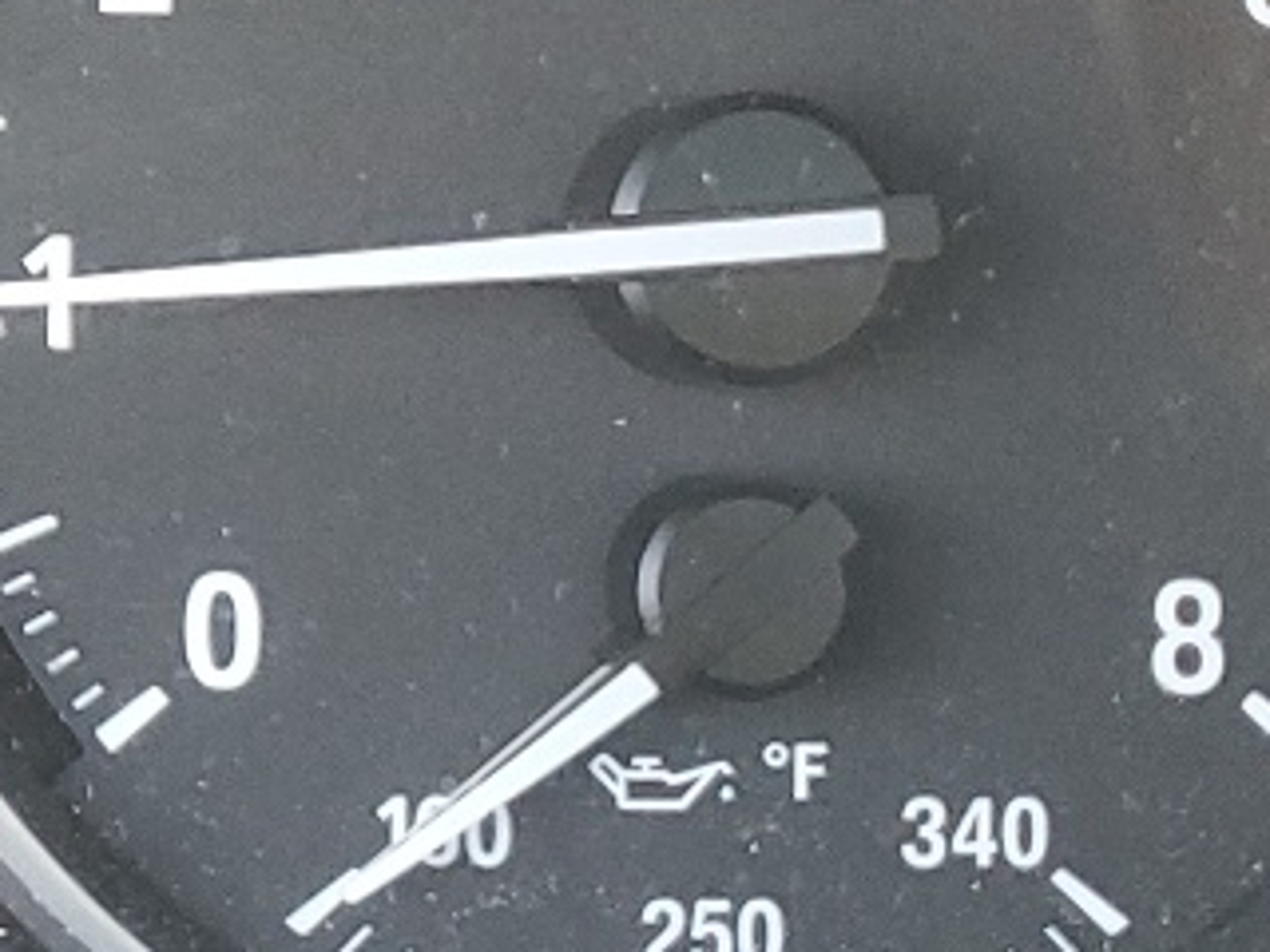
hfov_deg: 14.2
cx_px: -619
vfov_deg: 11.4
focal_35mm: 130
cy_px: 167
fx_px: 4769
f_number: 1.5
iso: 94
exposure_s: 1/60.2
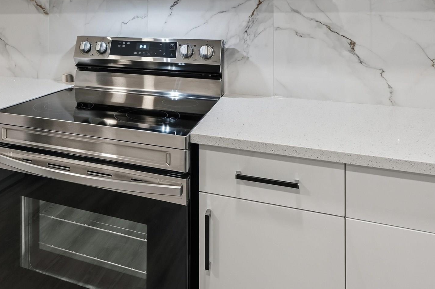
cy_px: 14
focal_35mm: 30
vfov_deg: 39.5
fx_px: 362
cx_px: 142
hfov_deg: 60.4
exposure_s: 1/15
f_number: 8
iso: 100
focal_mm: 14
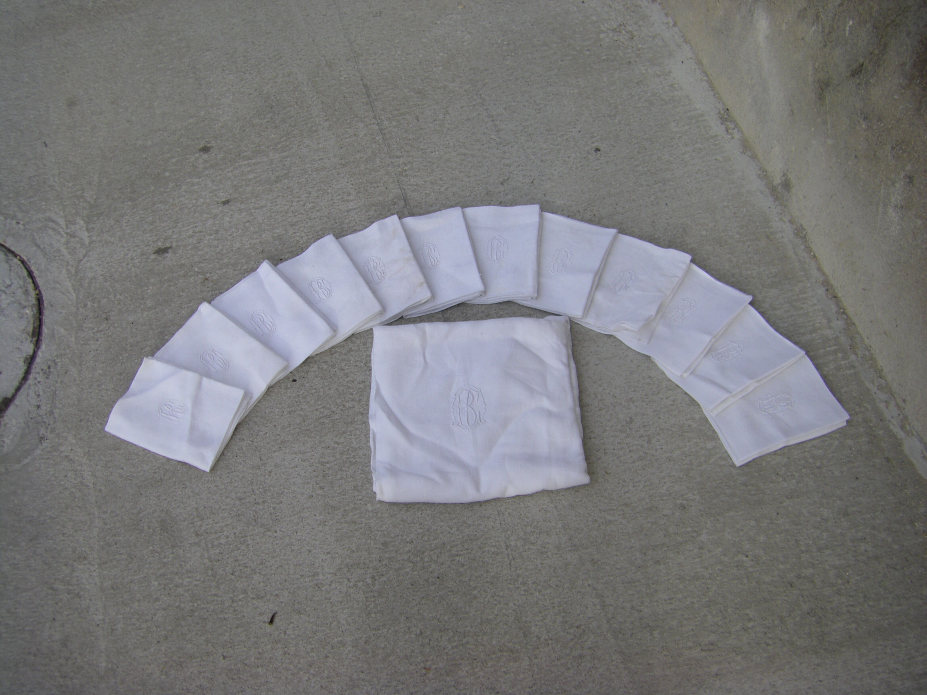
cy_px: 348
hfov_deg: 49.0
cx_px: 464
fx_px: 1018
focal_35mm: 38
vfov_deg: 37.7
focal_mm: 6.3
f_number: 7
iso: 64
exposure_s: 1/100
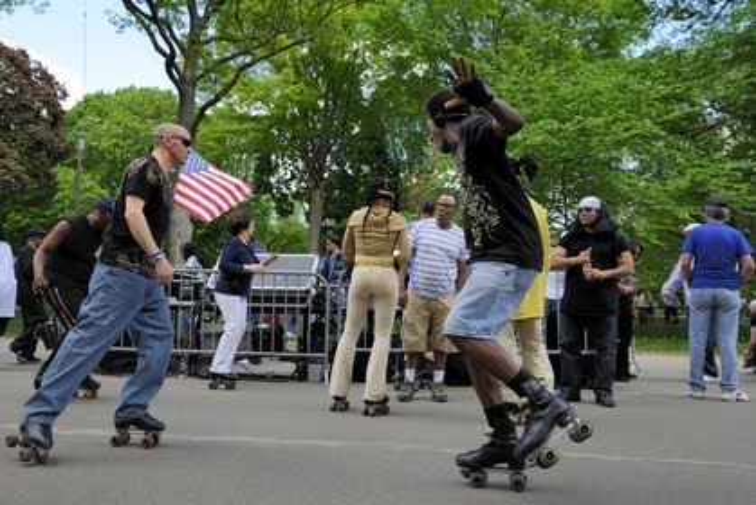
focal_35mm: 32
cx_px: 378
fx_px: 672
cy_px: 252
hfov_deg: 58.7
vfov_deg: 41.2
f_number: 5.6
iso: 400
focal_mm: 32
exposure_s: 1/400
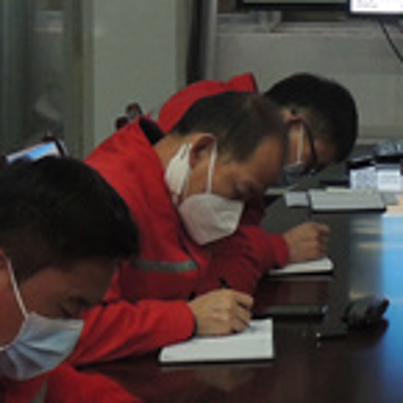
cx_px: 542
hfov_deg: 12.8
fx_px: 1725
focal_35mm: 131
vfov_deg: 13.2
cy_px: 13
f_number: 3.2
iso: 400
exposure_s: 1/30
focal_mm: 5.8
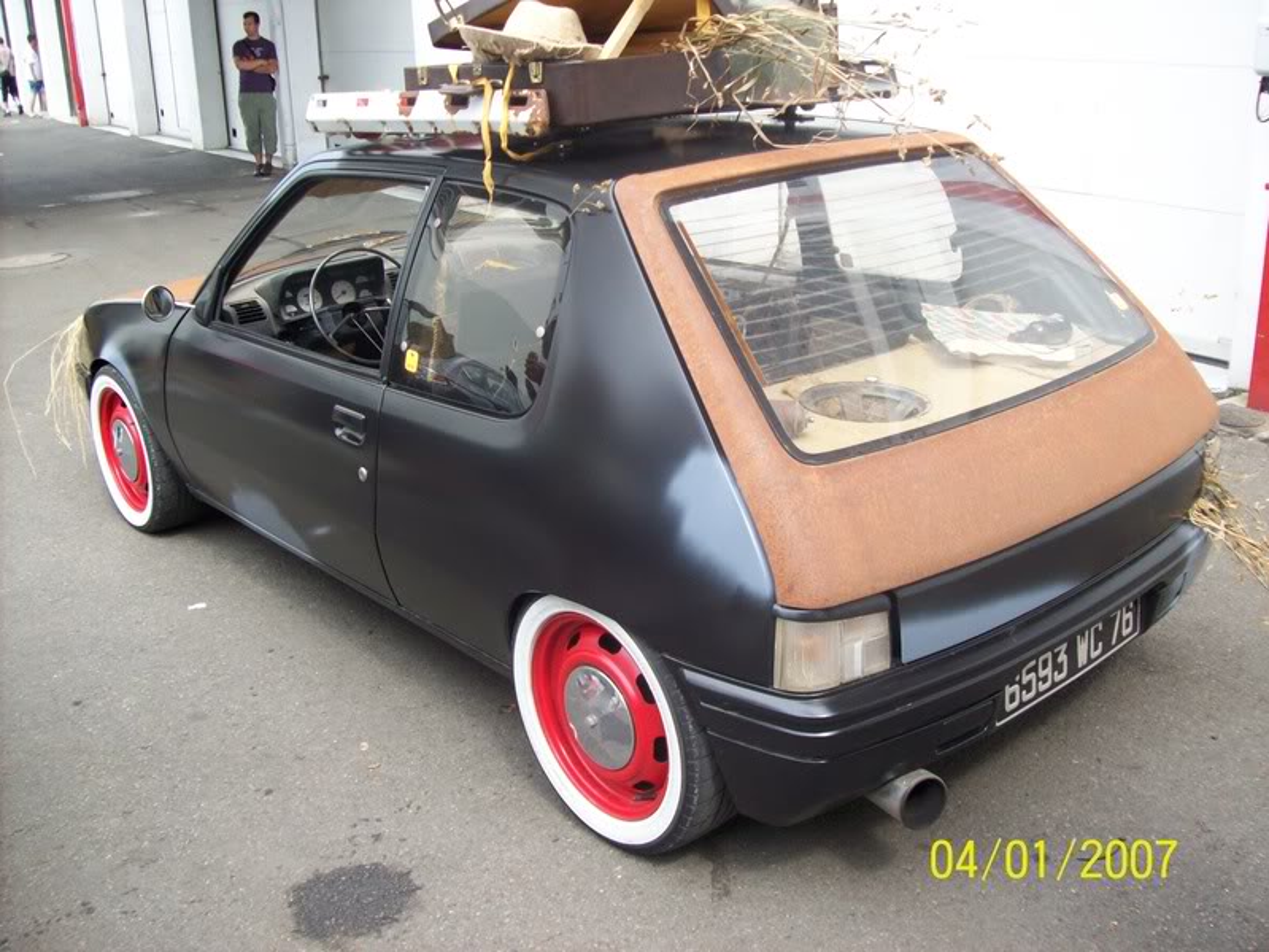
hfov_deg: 51.4
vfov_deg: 39.6
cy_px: 476
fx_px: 1320
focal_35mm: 36
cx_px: 634
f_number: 2.7
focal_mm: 6
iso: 80
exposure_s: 1/197
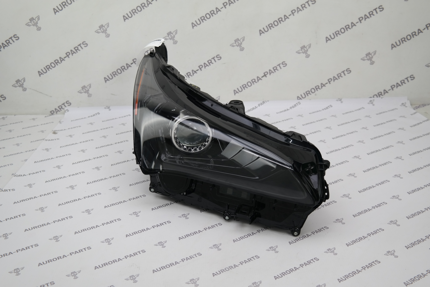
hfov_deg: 50.7
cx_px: 215
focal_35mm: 38
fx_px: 454
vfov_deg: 35.1
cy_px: 144
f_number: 4
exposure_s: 1/100
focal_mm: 25
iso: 100
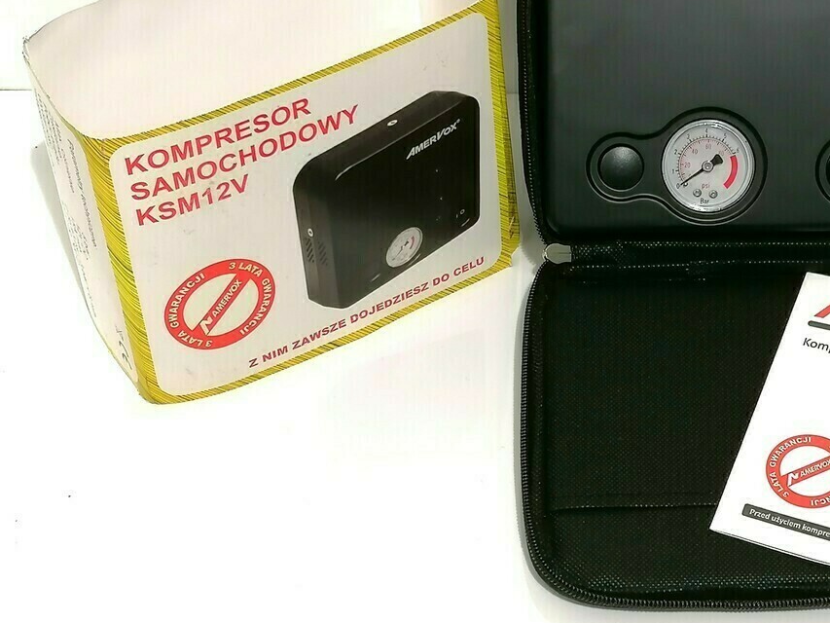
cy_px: 233
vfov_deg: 19.6
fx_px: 1799
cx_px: 591
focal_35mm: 75
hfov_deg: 25.8
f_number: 1.8
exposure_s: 1/50
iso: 125
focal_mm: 4.75
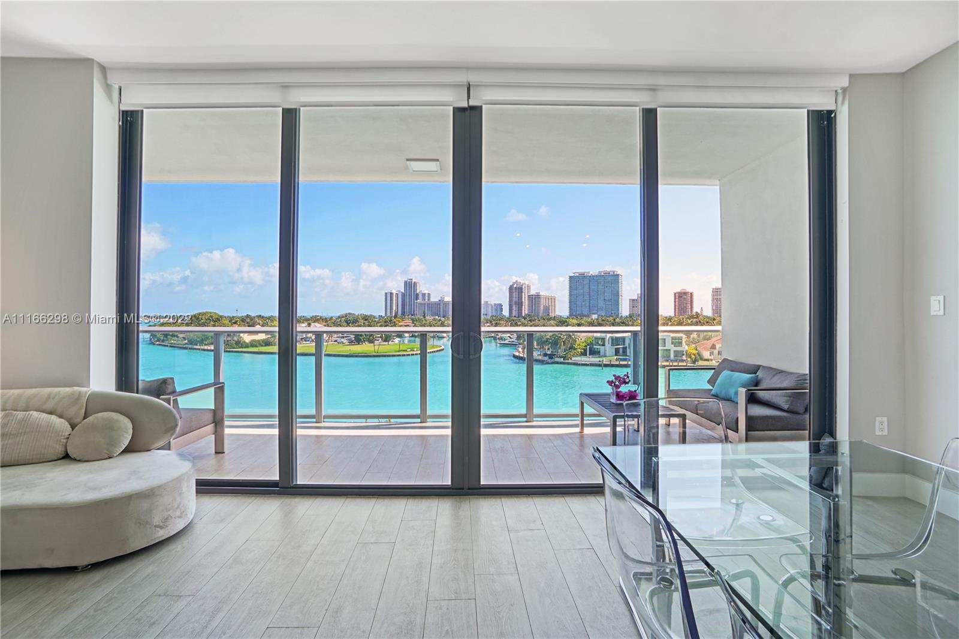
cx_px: 480
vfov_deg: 77.3
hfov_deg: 100.4
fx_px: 399
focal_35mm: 15
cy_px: 320
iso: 100
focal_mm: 10
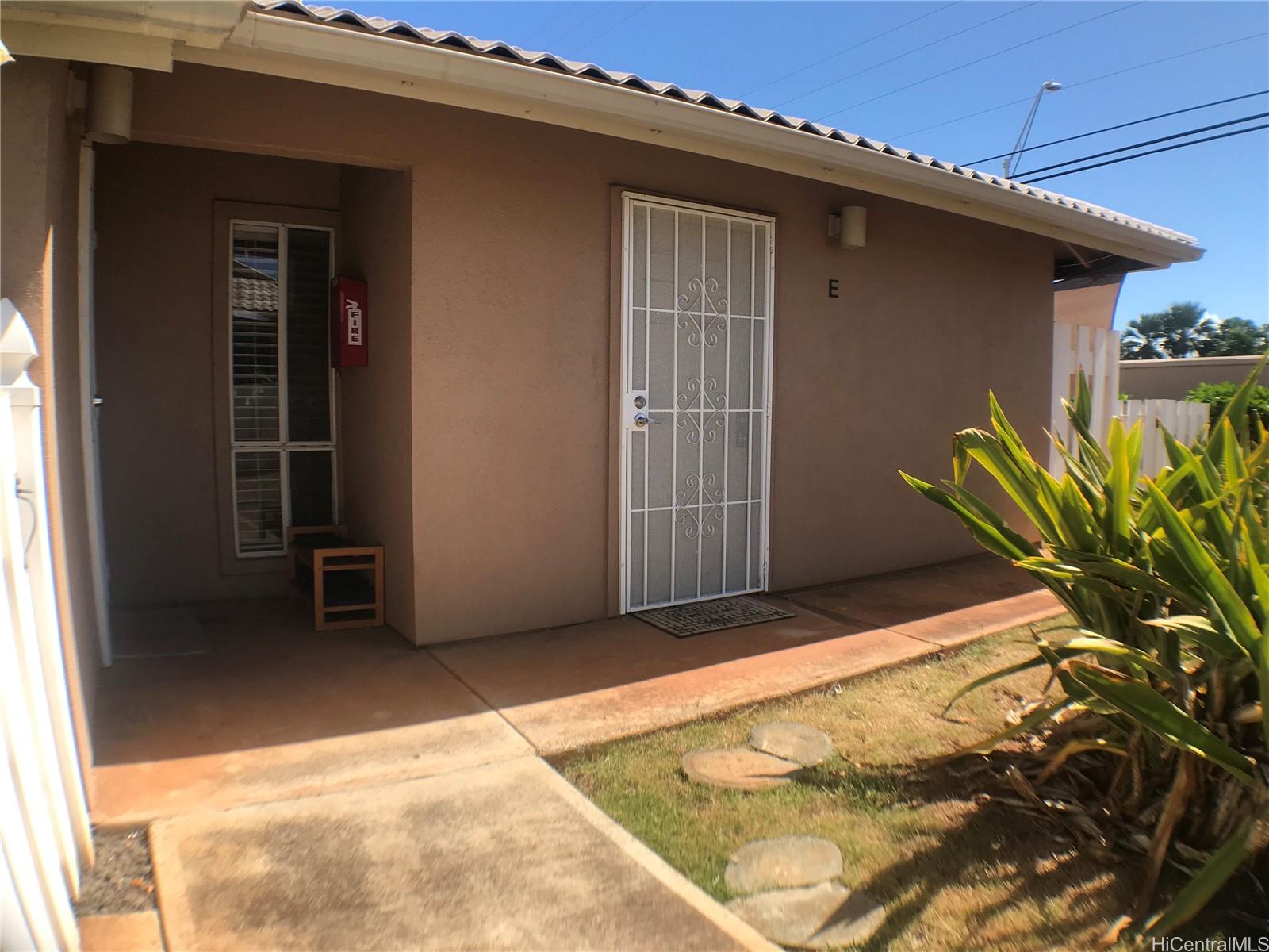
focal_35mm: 28
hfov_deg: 63.4
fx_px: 1026
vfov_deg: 49.7
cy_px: 476
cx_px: 634
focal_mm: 3.99
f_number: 1.8
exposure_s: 1/1408
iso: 20
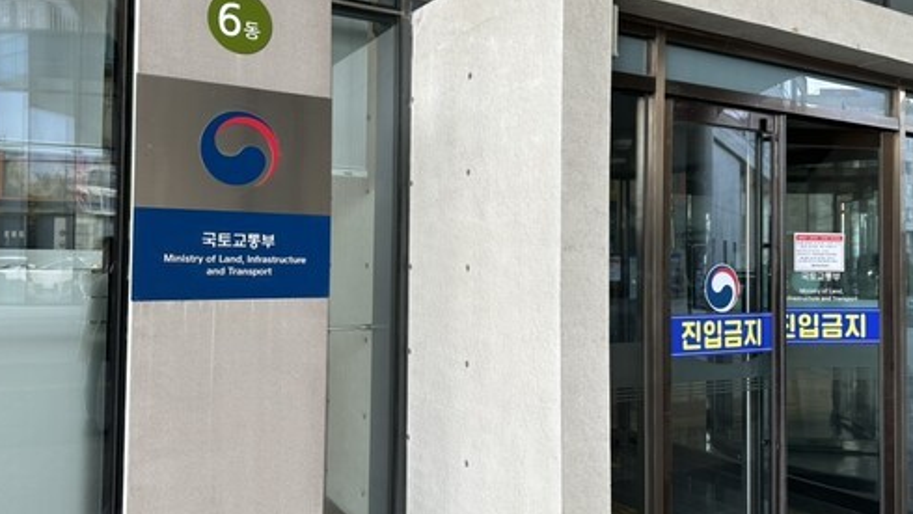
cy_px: 233
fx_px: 775
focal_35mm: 32
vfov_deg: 36.7
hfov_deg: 61.0
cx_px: 445
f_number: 1.78
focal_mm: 6.86
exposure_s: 1/200
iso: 64
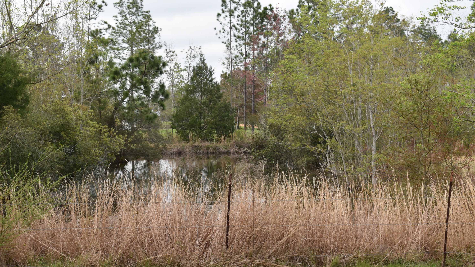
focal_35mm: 67
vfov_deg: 18.0
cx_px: 234
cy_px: 156
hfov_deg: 31.4
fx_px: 844
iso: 400
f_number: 7.1
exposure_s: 1/200
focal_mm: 42
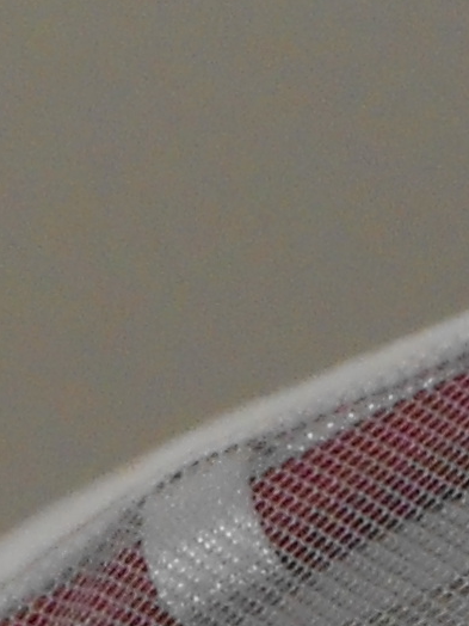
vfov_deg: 4.2
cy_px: 1635
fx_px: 8346
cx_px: 566
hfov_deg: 3.2
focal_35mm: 462
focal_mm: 10
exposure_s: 1/60
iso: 200
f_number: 4.9
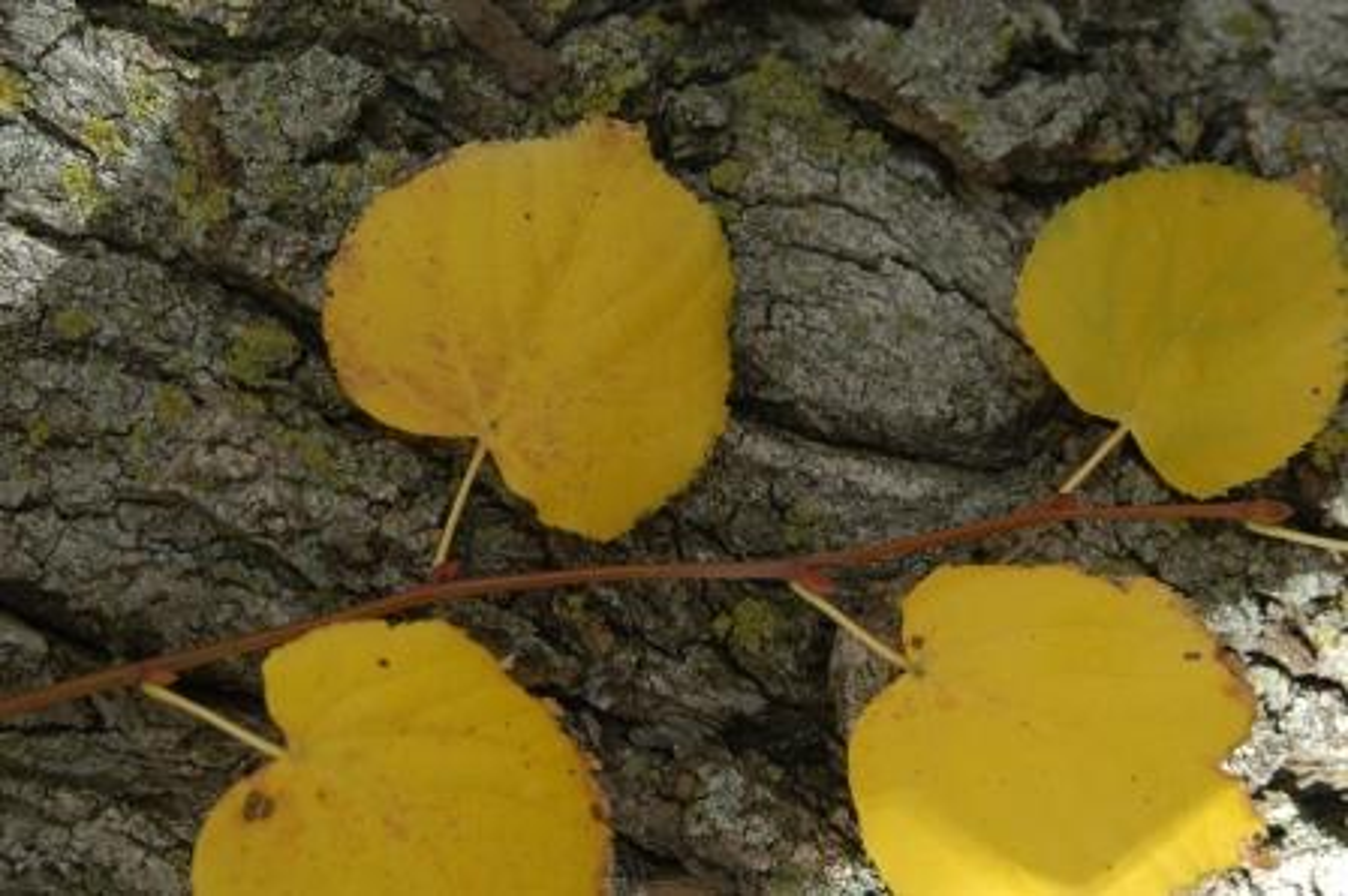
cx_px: 674
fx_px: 3929
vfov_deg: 13.0
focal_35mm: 105
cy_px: 448
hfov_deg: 19.5
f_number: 5.6
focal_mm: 70
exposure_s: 1/125
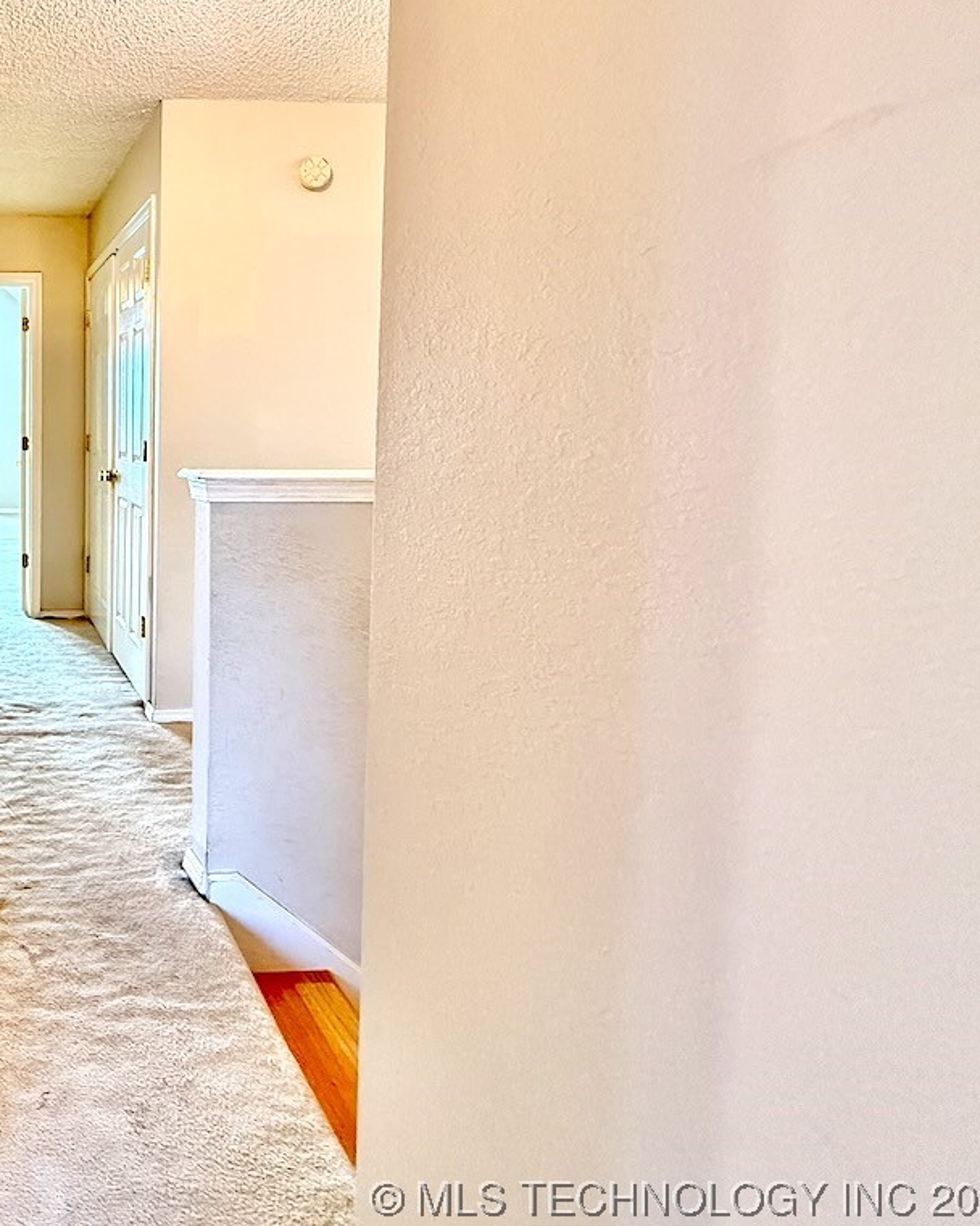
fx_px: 834
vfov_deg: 71.5
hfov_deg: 49.7
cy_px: 468
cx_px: 3
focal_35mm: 23
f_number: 2.2
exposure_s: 1/60
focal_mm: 2.22
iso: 640
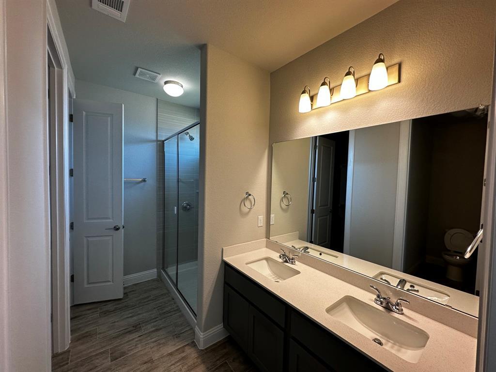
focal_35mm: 14
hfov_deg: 102.1
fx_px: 201
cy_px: 186
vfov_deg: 85.7
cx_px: 248
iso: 160
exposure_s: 1/120
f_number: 2.2
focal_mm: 2.22
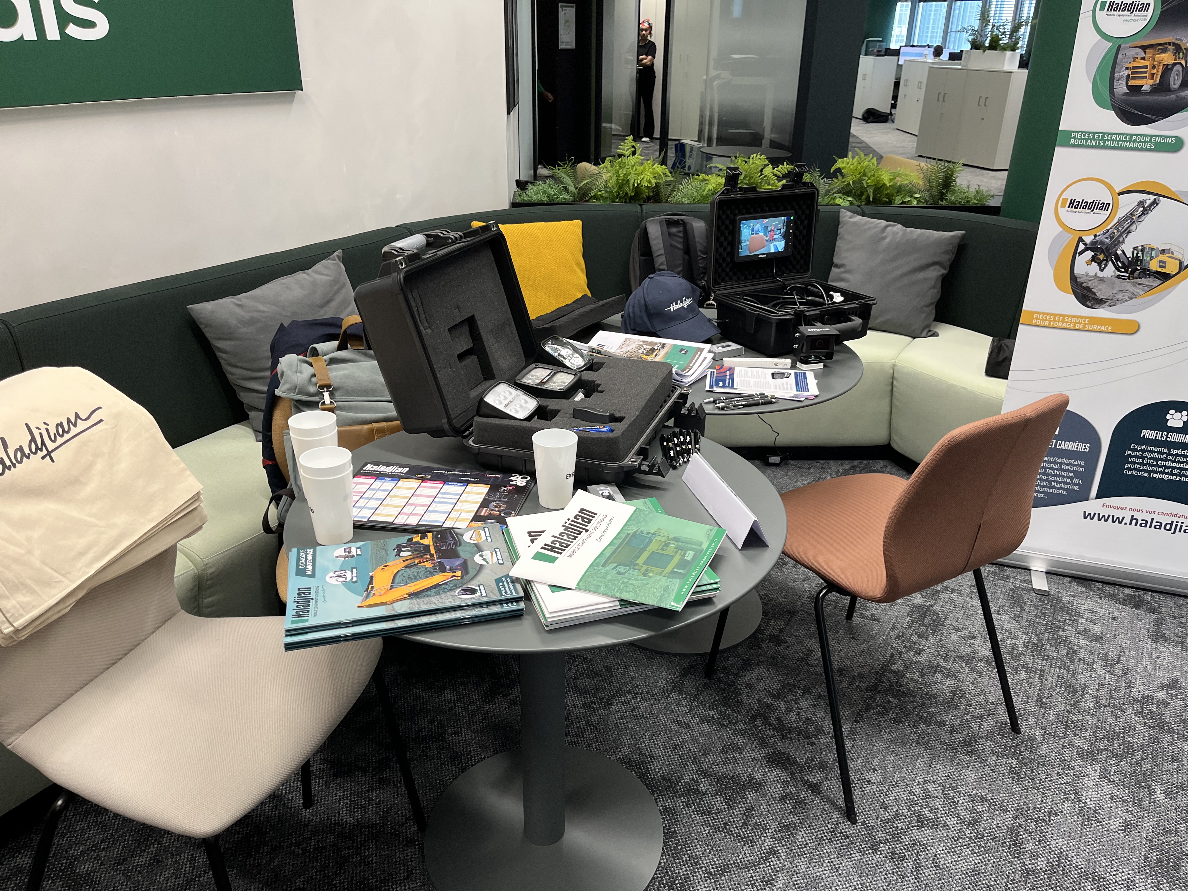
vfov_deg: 53.1
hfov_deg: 67.3
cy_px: 446
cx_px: 594
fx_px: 892
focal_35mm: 26
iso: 125
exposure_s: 1/100
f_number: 1.6
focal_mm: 5.1
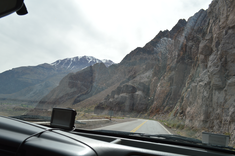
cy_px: 87
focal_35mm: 30
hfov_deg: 61.8
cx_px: 105
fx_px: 196
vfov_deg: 43.5
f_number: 9
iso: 100
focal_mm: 18
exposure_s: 1/320
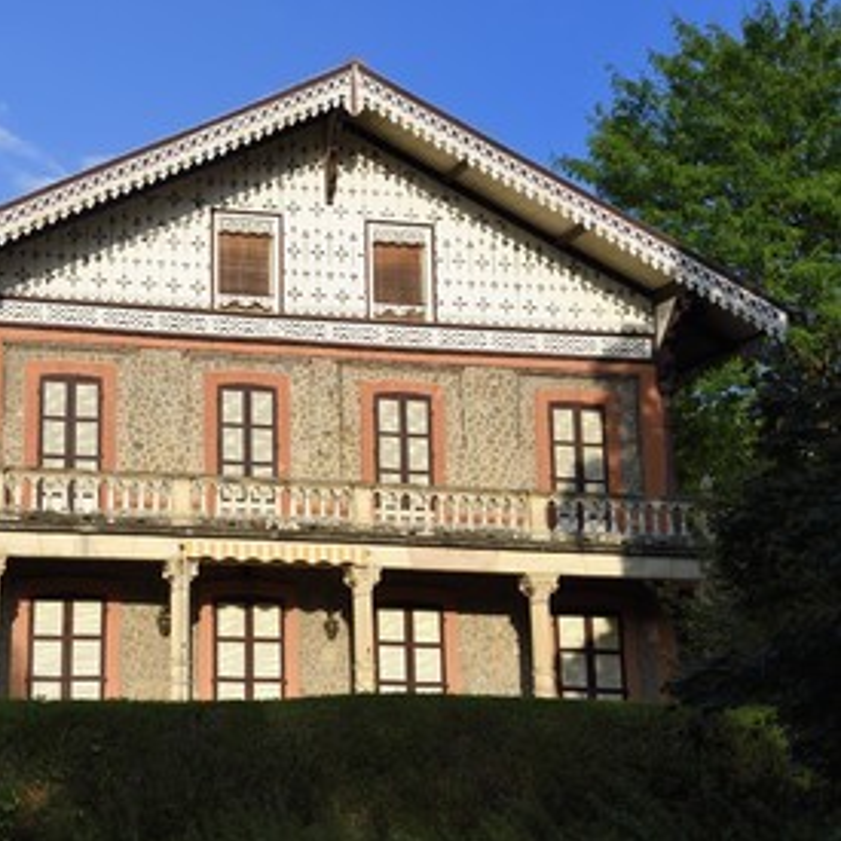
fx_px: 1787
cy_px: 422
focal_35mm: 65
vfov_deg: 26.5
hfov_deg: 26.1
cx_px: 200
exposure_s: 1/320
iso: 200
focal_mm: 50
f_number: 10
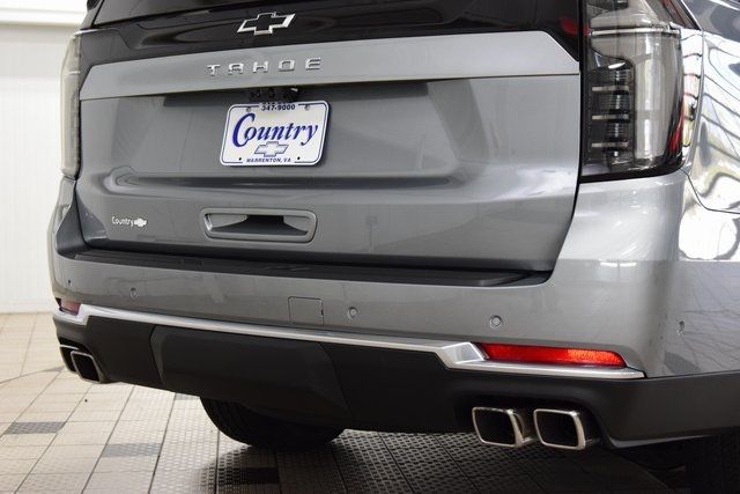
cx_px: 370
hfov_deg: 37.8
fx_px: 1079
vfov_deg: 25.8
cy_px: 247
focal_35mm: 52
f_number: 5
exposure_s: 1/60
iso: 1600
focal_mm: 35
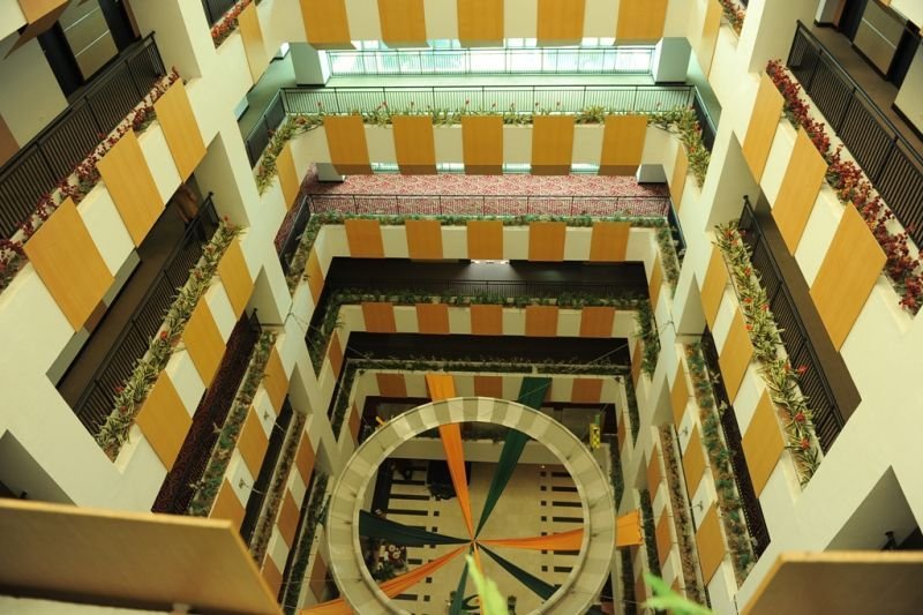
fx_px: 615
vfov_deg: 53.1
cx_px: 462
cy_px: 308
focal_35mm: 24
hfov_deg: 73.8
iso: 400
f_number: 2.8
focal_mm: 24
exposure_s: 1/100
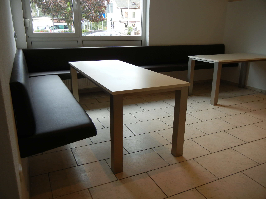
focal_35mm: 30
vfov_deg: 46.8
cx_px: 133
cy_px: 100
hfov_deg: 60.0
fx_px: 231
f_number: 3.5
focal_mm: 5.4
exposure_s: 1/64.8
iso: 160
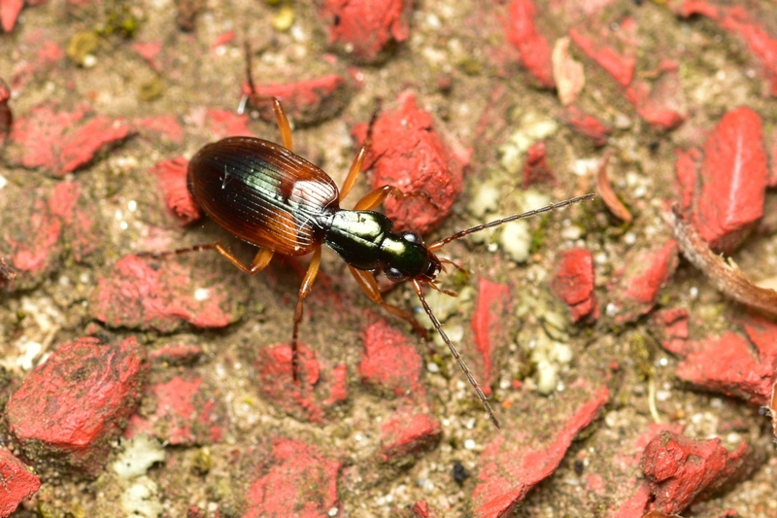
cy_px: 259
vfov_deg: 8.7
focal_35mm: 158
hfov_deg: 13.0
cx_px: 388
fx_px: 3398
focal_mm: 105
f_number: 11
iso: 200
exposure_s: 1/200
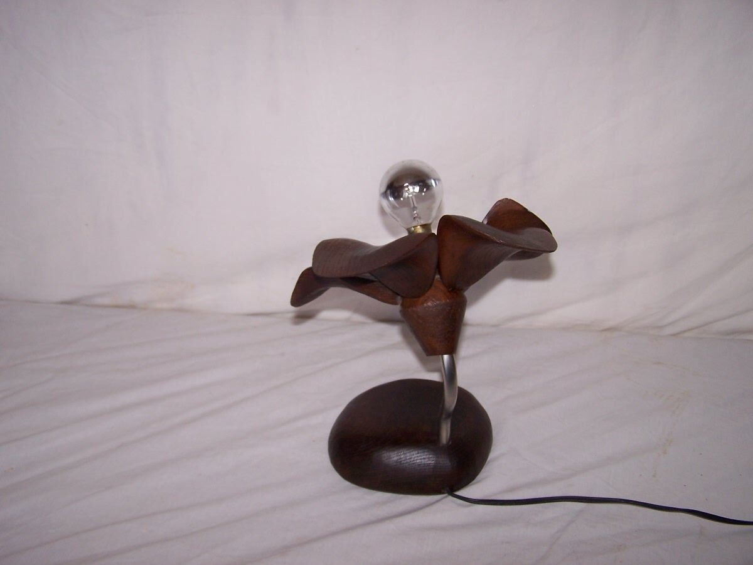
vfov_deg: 37.7
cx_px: 376
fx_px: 827
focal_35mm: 38
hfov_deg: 49.0
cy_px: 282
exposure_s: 1/60
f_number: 2.8
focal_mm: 6.3
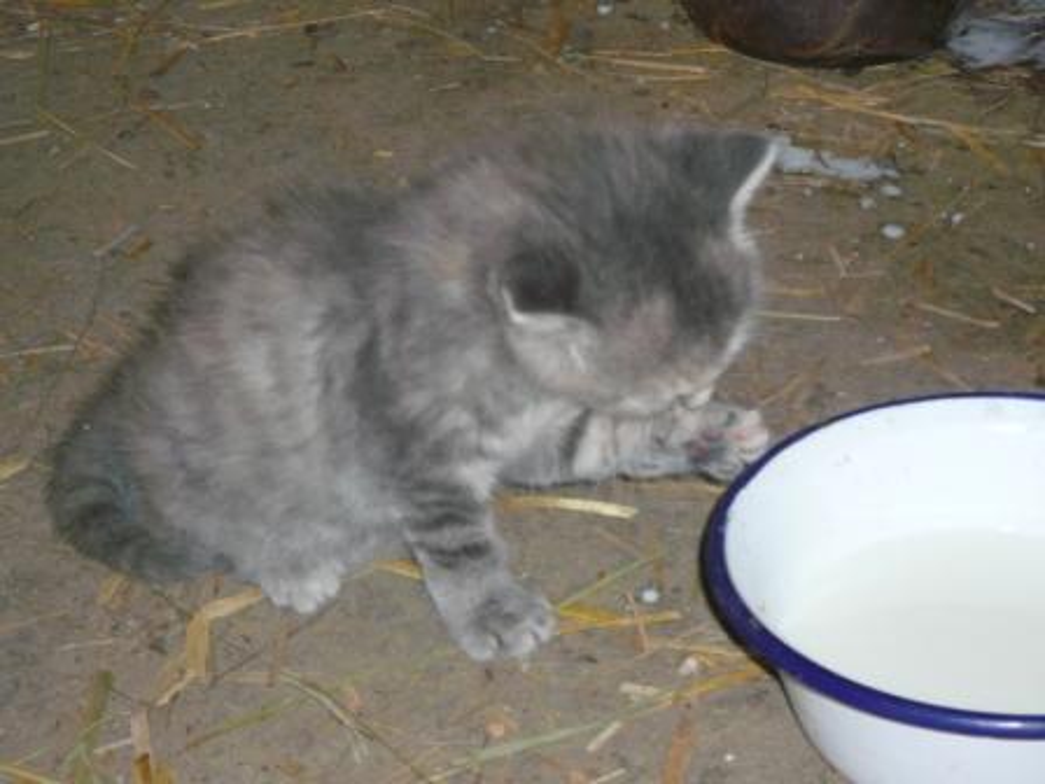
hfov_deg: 19.3
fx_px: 3079
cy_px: 392
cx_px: 522
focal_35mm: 102
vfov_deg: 14.5
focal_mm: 16.8
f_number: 5.6
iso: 160
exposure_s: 1/30
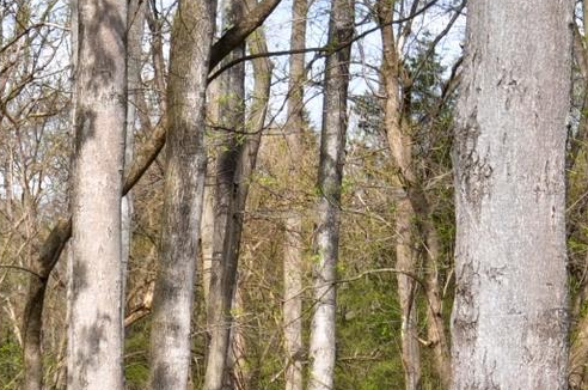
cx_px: 20
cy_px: 452
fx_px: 2445
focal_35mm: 150
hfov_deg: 13.5
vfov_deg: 9.0
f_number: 11
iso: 400
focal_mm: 24
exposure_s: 1/250
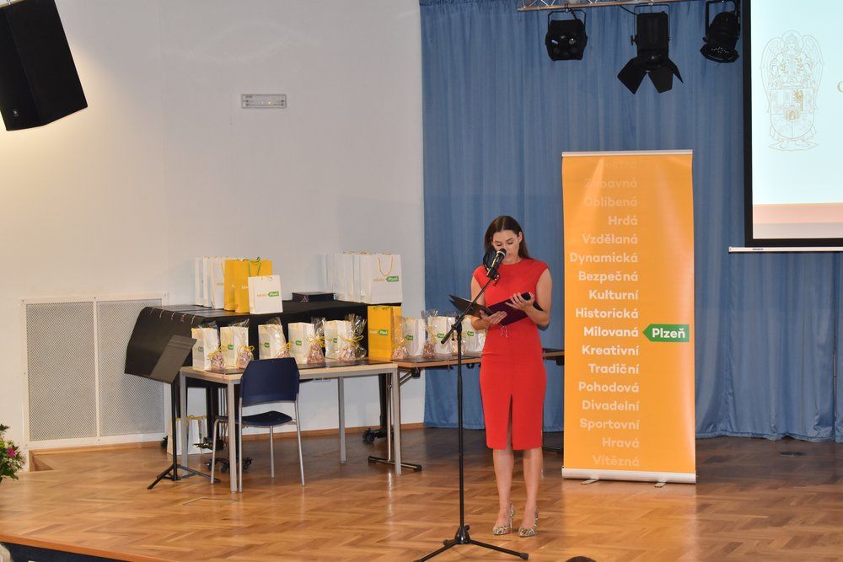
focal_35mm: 82
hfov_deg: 24.6
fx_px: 1932
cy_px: 281
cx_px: 422
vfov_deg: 16.6
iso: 1000
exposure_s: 1/100
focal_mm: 55
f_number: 5.6
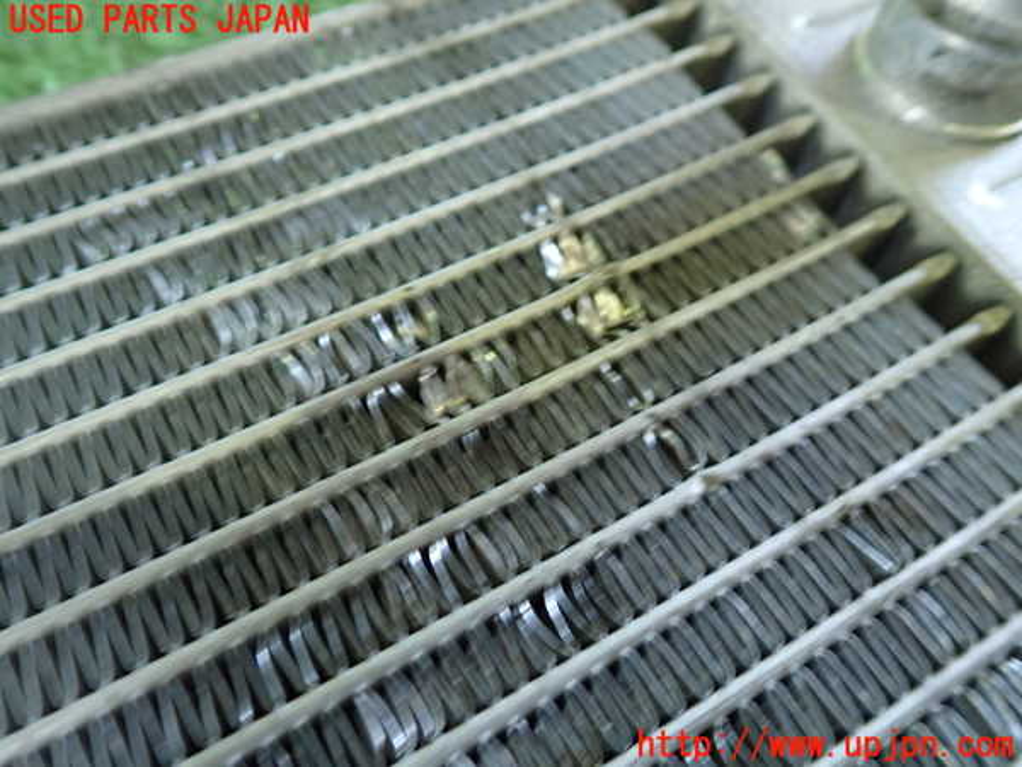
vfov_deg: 46.8
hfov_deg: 60.0
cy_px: 384
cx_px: 511
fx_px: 886
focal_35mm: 30
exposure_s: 1/30
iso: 400
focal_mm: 5.4
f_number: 2.3
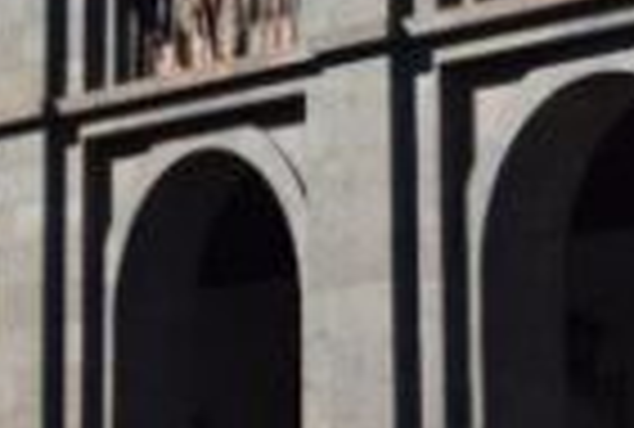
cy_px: -212
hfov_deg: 12.5
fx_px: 2880
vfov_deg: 8.3
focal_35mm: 163
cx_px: 522
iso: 200
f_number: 10
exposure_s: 1/400
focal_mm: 20
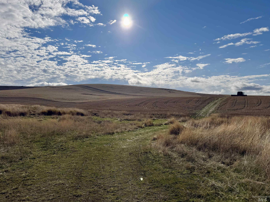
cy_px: 101
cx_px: 133
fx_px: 195
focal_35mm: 25
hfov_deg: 69.4
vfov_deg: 54.9
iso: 80
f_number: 1.78
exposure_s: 1/22727
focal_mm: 6.76
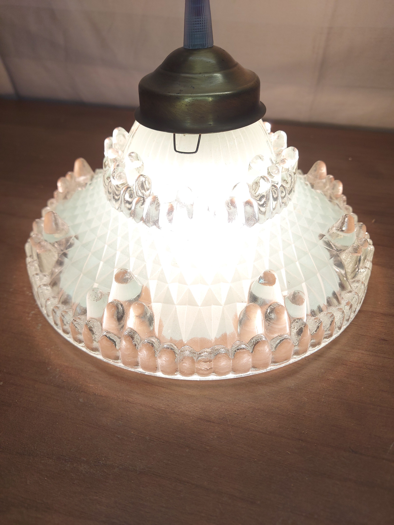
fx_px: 364
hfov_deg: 56.8
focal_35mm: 24
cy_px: 262
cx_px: 197
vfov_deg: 71.6
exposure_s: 1/100
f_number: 1.8
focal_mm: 5.23
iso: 40
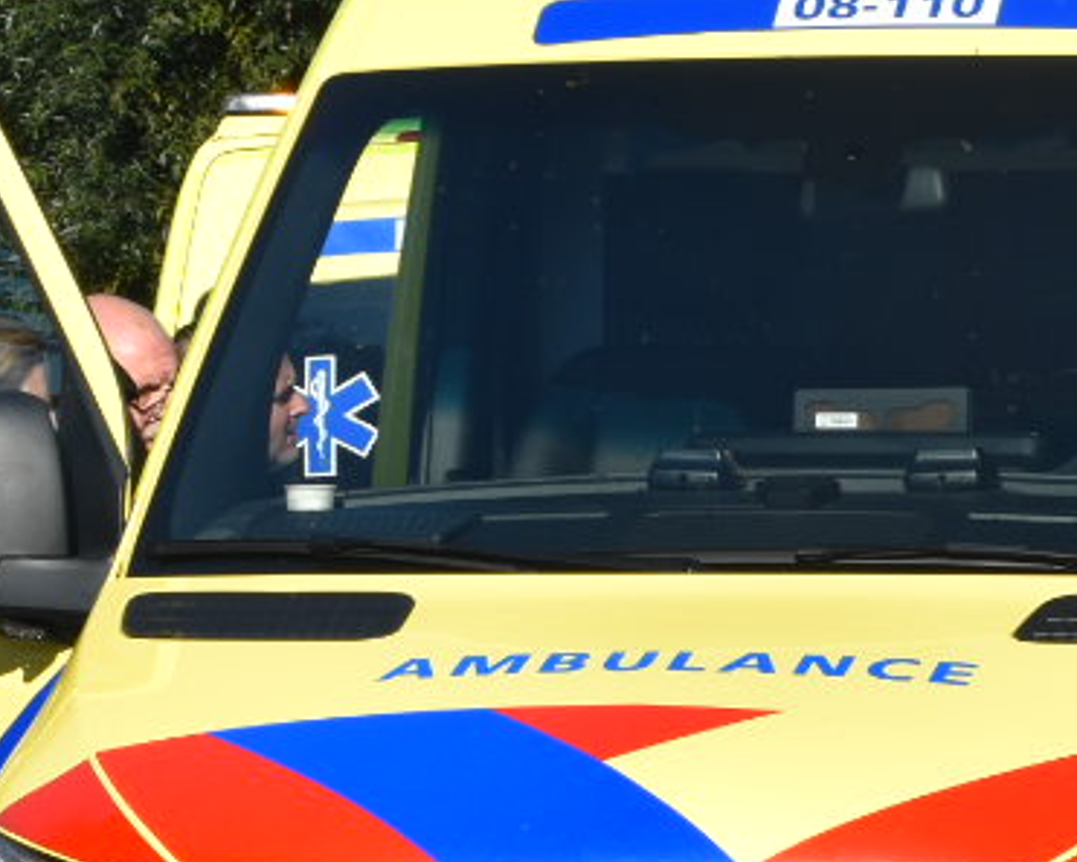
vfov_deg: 6.3
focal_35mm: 246
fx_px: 7843
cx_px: 874
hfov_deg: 7.8
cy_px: 612
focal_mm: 40
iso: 200
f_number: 10
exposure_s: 1/400
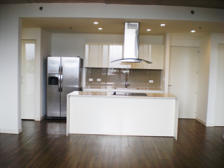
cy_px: 84
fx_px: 246
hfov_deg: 49.0
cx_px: 112
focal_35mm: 38
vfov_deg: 37.7
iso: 64
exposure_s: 1/71.8
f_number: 3.1
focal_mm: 6.3
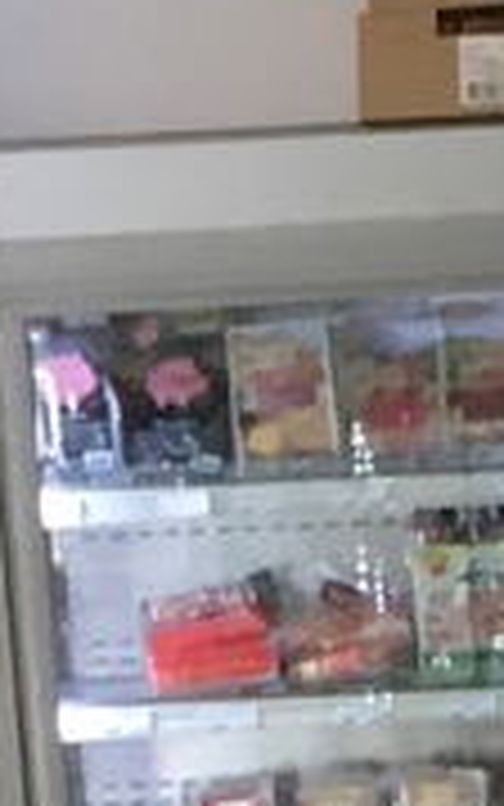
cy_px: 1918
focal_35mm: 275
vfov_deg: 7.2
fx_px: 6039
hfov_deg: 4.7
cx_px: 806
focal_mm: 4.15
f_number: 2.2
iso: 50
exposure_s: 1/33
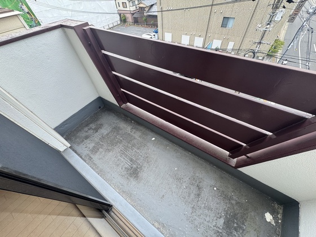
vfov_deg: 85.7
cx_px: 158
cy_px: 118
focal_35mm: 14
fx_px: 128
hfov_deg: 102.1
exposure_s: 1/99
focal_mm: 2.22
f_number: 2.2
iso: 64
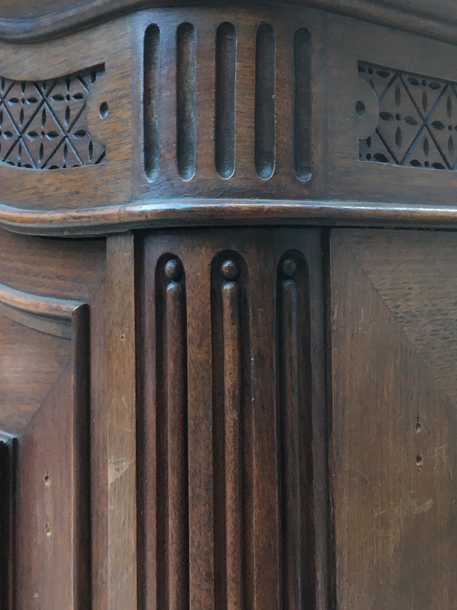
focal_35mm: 49
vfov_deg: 38.6
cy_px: 223
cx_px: 259
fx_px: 863
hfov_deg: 29.6
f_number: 2.2
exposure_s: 1/33
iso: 80
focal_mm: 4.15
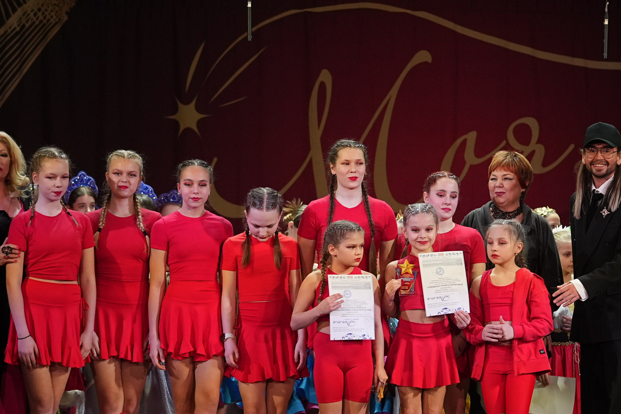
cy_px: 221
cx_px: 314
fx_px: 2846
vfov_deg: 8.3
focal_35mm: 165
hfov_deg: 12.5
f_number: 2.8
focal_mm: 76
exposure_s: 1/400
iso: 1600
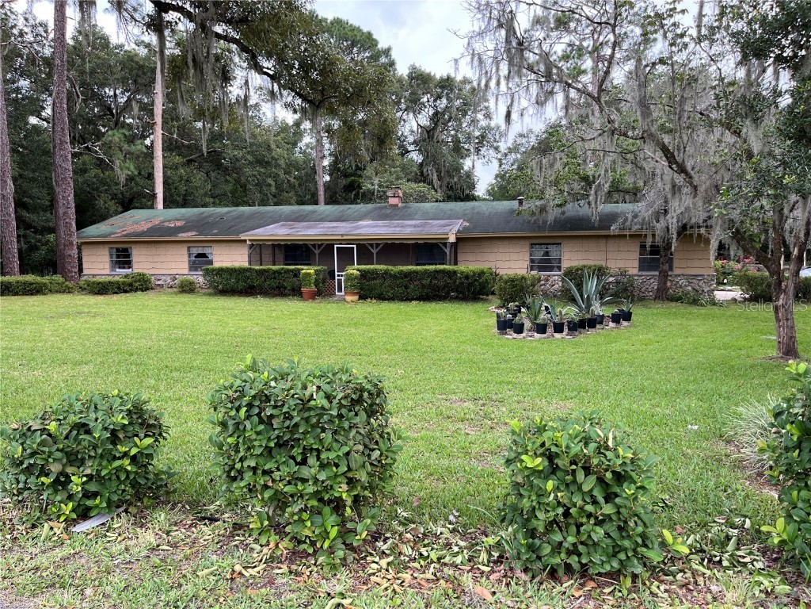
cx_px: 406
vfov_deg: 53.1
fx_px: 609
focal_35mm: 26
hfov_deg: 67.3
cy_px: 304
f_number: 1.6
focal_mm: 5.1
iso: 50
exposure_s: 1/321
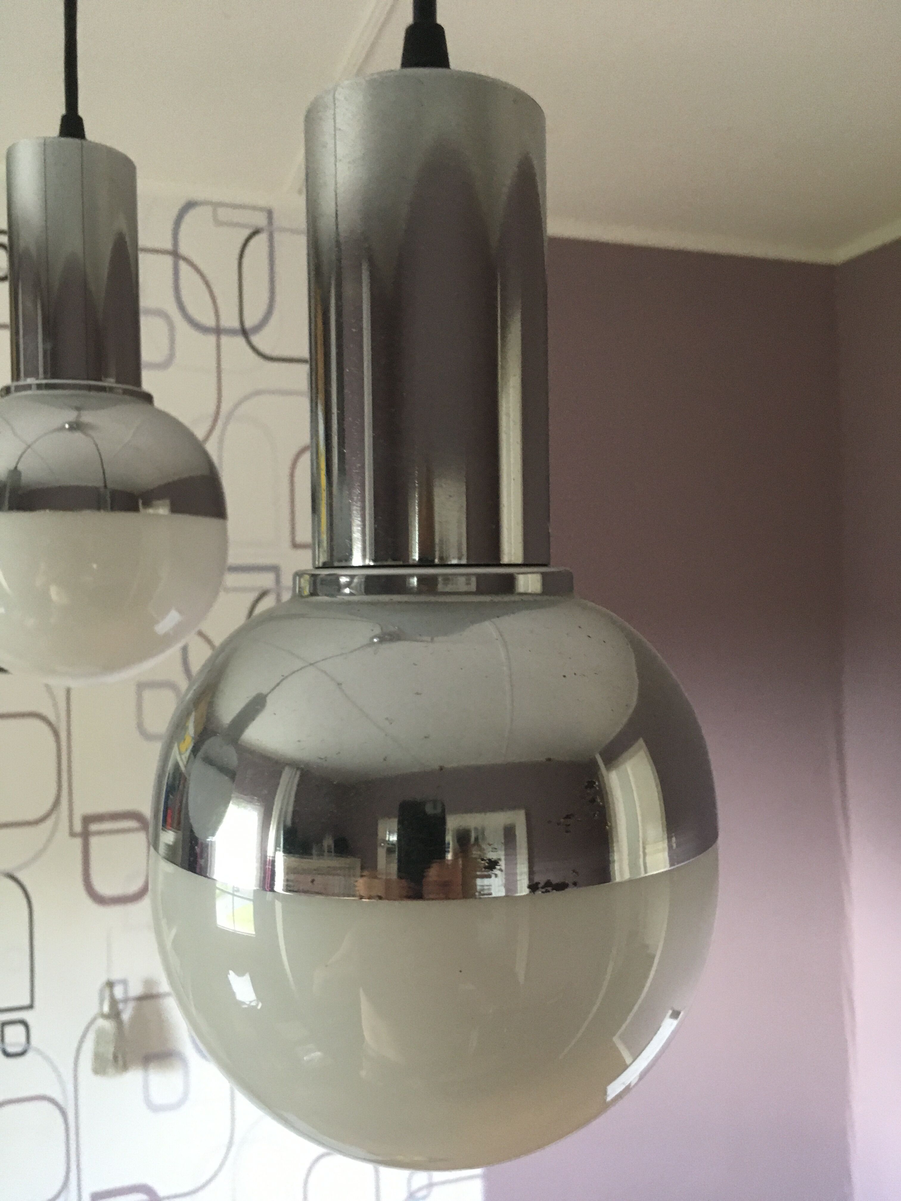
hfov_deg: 48.2
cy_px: 600
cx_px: 450
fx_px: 1006
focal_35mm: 29
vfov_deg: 61.7
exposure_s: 1/25
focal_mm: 4.15
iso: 200
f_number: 2.2
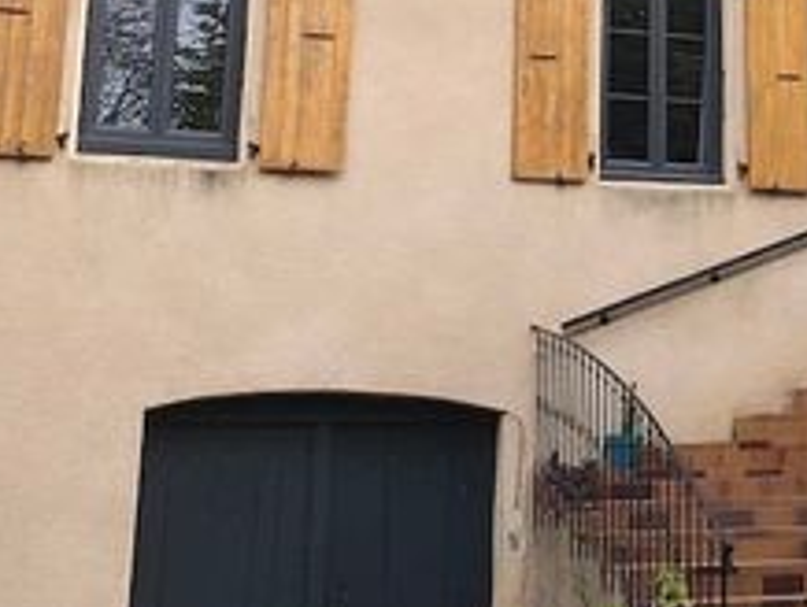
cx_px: 837
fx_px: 1797
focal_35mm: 77
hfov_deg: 24.0
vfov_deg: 18.7
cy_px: 15
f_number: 1.8
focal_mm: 3.99
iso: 20
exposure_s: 1/539
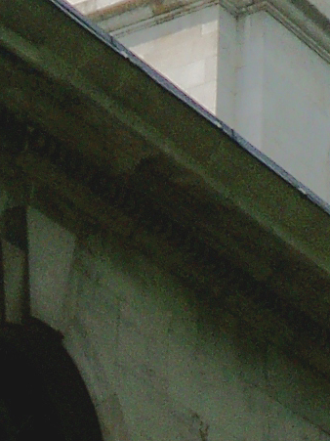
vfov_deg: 9.9
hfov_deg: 7.7
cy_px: -227
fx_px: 2454
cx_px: 198
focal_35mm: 193
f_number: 5.6
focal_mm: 7.13
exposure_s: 1/774
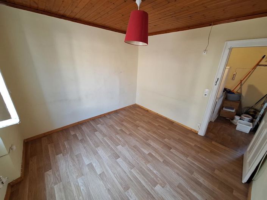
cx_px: 134
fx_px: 100
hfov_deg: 106.2
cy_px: 100
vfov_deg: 89.9
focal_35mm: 13
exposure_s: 1/40
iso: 160
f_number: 2.2
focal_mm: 1.74
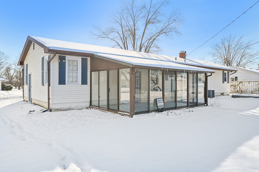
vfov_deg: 52.1
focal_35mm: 24
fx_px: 176
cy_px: 86
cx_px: 130
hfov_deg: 72.7
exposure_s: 1/3000
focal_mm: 24.5
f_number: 4
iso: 400
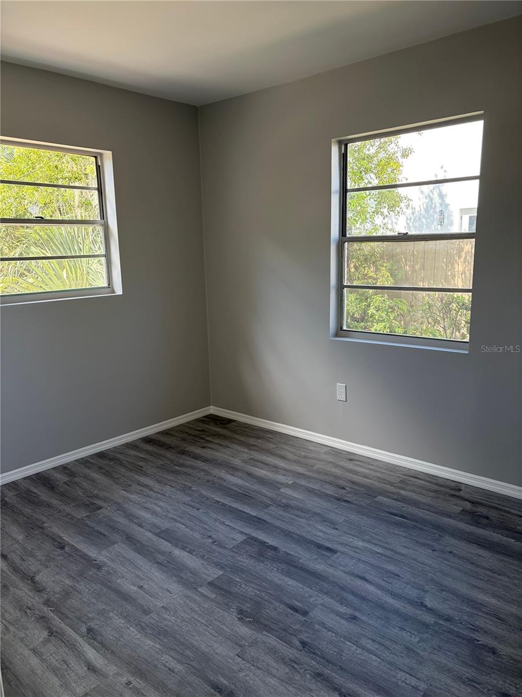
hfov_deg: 53.1
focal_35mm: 26
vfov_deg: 67.3
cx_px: 261
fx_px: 523
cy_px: 348
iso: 40
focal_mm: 5.96
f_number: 1.6
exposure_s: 1/164
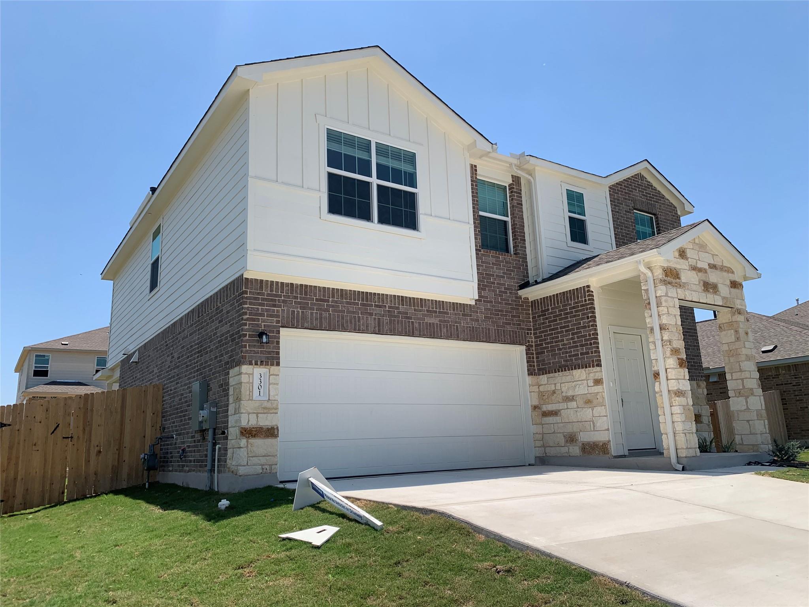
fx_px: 608
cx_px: 404
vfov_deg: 53.1
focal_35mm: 26
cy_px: 304
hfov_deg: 67.3
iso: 25
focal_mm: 4.25
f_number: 1.8
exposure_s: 1/3086
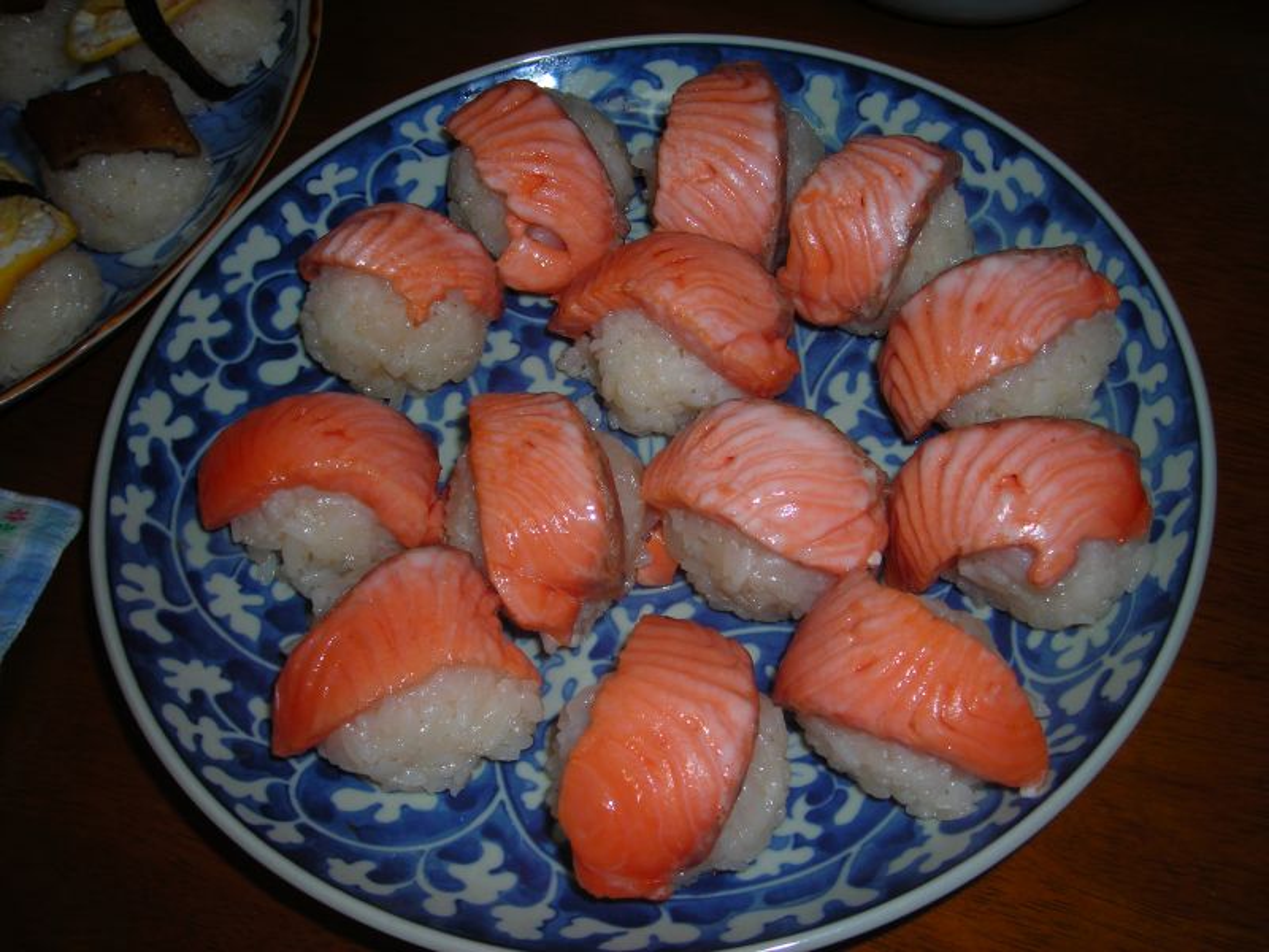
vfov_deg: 35.1
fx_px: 1503
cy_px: 476
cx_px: 634
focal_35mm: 41
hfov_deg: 45.8
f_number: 3.3
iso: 50
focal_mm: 6.8
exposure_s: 1/60.1
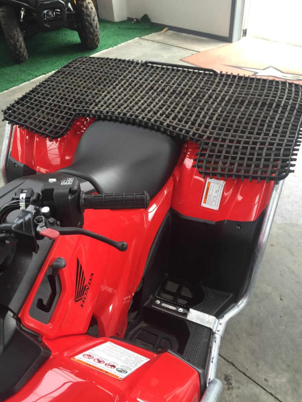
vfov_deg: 61.7
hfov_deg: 48.2
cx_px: 151
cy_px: 201
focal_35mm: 29
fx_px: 337
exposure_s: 1/100
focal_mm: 4.15
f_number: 2.2
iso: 40
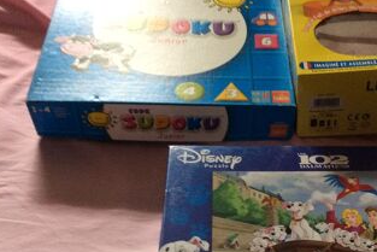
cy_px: 155
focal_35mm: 51
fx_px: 534
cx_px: 282
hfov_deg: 37.9
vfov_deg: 26.4
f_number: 2.4
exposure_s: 1/25
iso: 200
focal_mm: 3.3
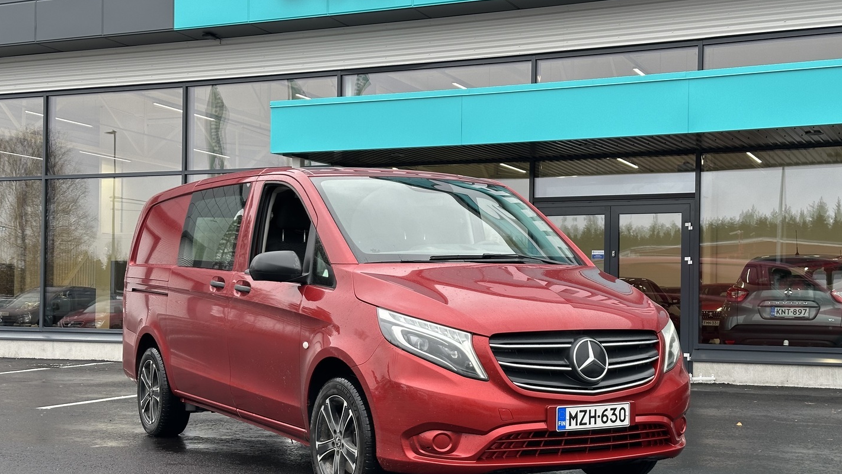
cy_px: 293
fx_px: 1183
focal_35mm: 53
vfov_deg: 22.6
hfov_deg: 39.2
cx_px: 421
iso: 64
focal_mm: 6.86
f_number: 1.78
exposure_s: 1/198
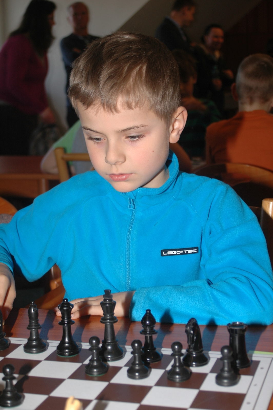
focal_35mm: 72
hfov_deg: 18.9
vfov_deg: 28.1
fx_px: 820
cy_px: 205
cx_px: 136
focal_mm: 48
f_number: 5.6
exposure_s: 1/60
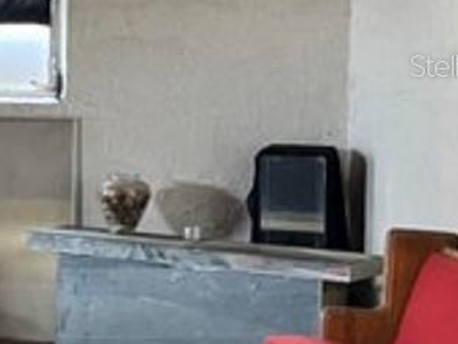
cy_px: 66
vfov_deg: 11.3
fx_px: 1734
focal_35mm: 131
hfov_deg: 12.3
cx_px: -609
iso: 250
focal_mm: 5.1
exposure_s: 1/60
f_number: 1.6
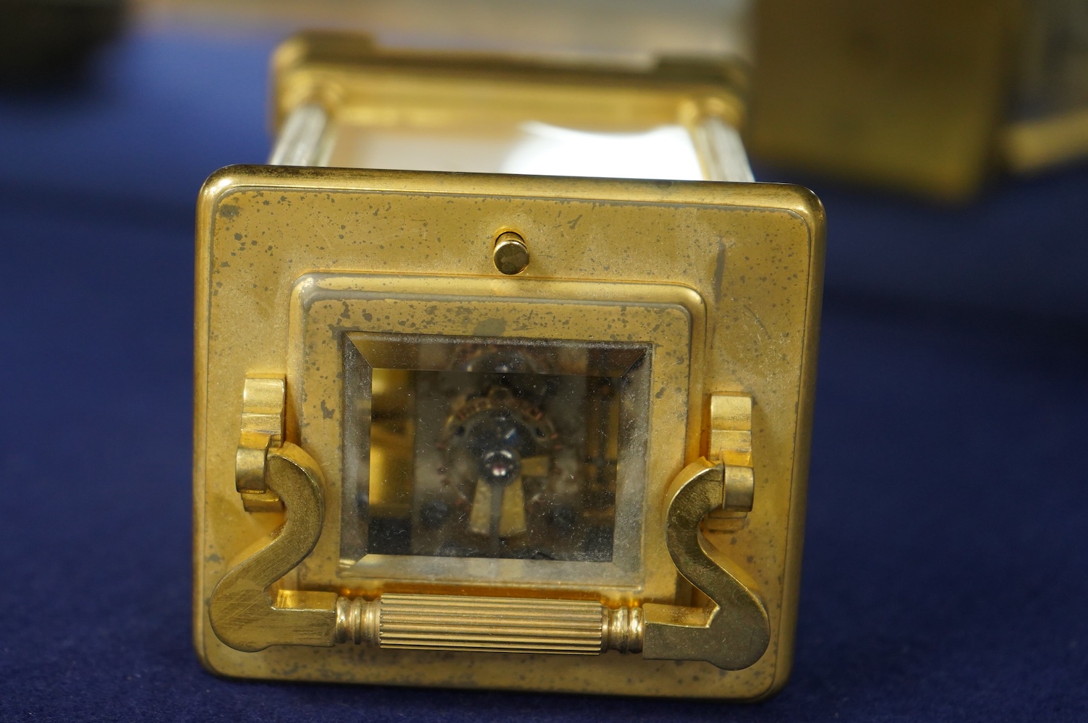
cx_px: 474
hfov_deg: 25.4
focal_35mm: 80
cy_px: 403
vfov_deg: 17.0
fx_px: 2416
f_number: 5.6
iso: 2500
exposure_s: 1/100
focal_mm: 70
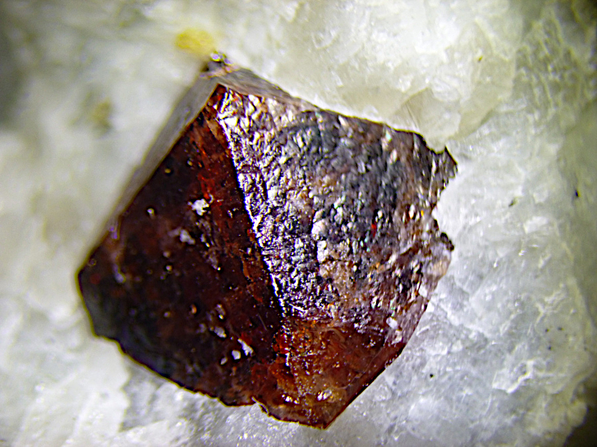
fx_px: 1224
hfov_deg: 27.4
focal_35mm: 71
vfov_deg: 20.7
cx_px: 298
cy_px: 224
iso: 160
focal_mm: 12.8
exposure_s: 1/100
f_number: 5.5
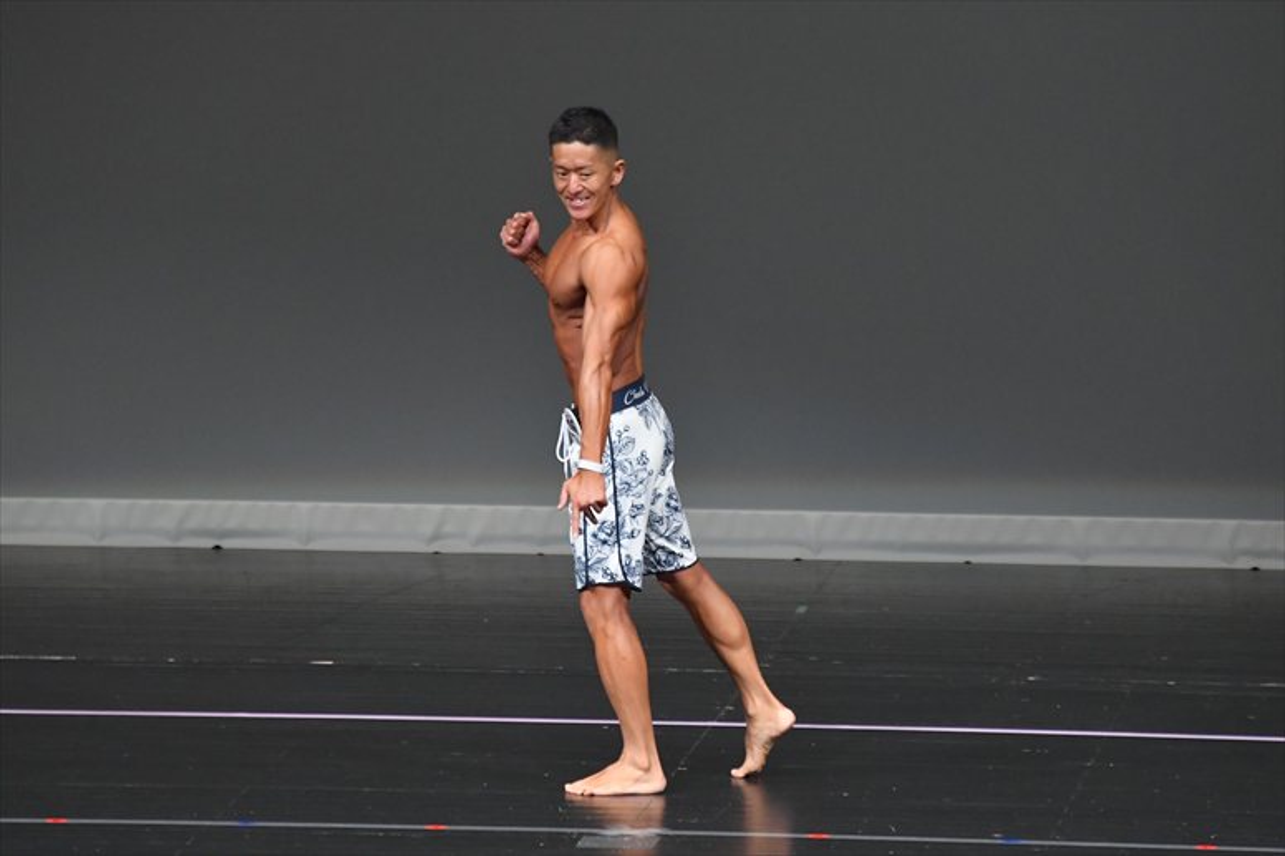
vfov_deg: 4.0
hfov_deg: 6.0
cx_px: 642
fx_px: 12309
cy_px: 428
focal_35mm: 345
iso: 4000
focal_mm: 230
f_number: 5.6
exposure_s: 1/400
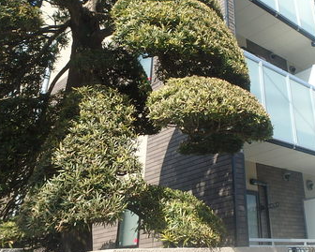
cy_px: 38
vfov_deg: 36.5
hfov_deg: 44.9
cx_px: 244
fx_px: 364
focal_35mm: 39
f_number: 3.5
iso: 125
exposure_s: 1/640
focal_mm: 3.7
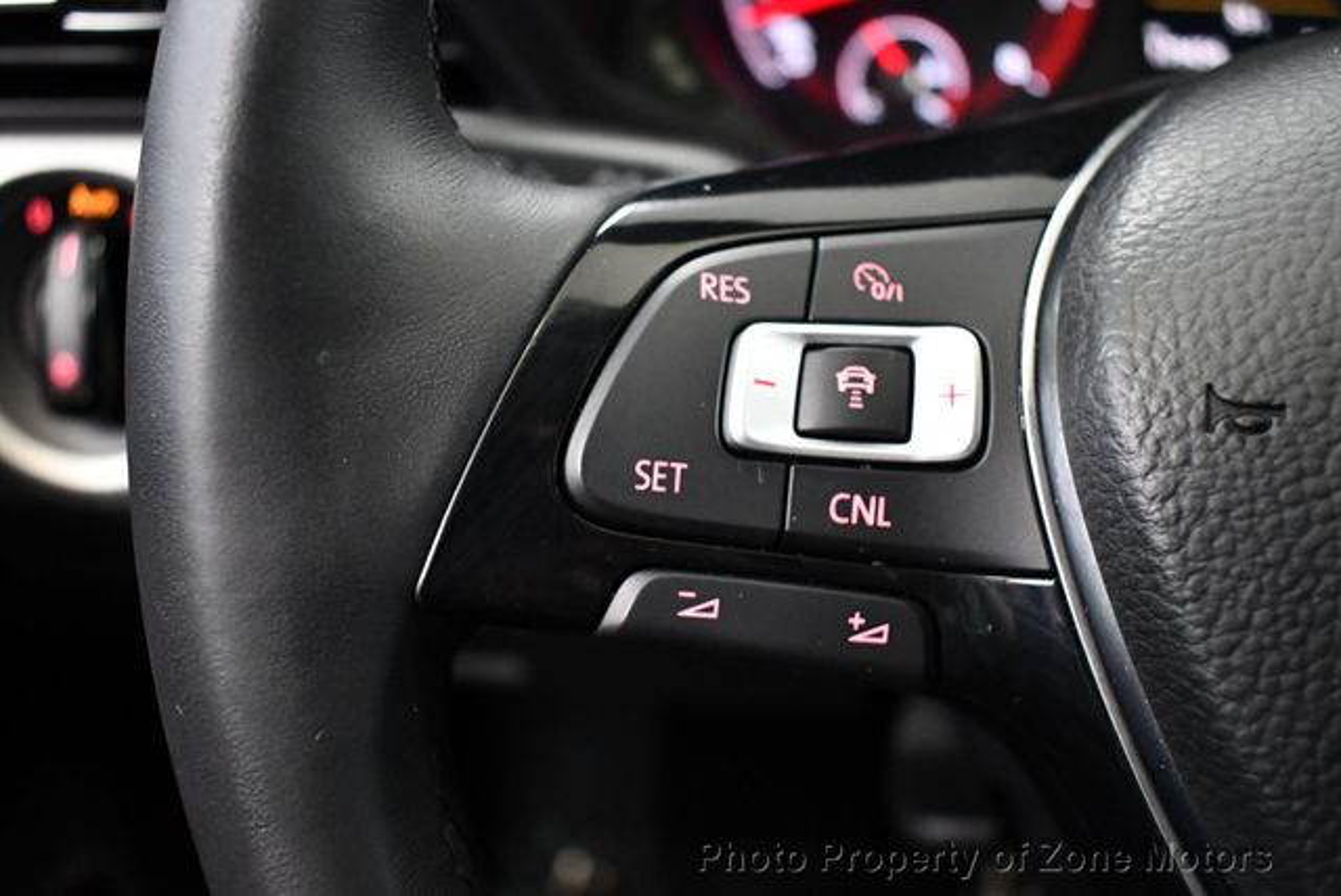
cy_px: 448
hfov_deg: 53.1
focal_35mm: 36
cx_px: 670
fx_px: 1342
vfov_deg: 36.9
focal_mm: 18
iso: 3200
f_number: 3.5
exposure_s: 1/80
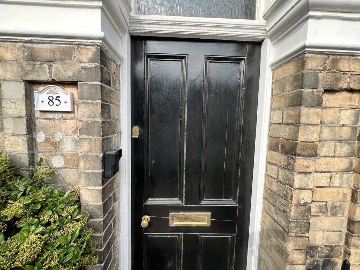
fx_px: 135
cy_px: 135
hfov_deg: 106.2
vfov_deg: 89.9
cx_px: 180
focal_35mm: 13
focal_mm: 1.57
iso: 32
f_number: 1.8
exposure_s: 1/171
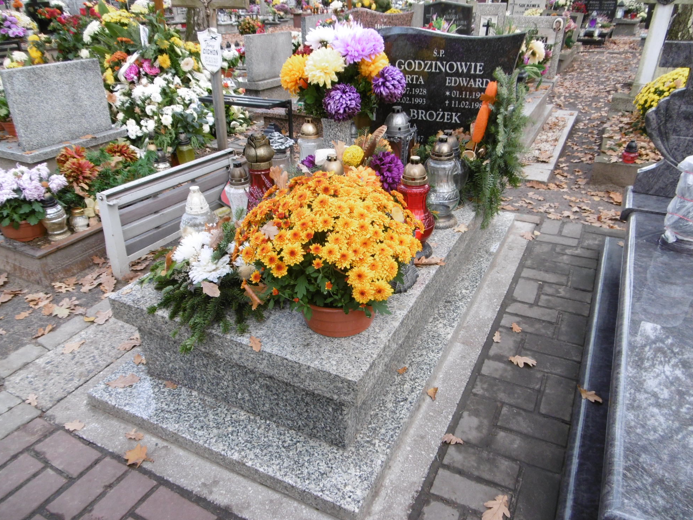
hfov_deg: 69.4
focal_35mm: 25
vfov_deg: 54.9
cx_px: 335
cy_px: 262
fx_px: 501
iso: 100
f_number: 3.1
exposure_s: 1/60
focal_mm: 4.3
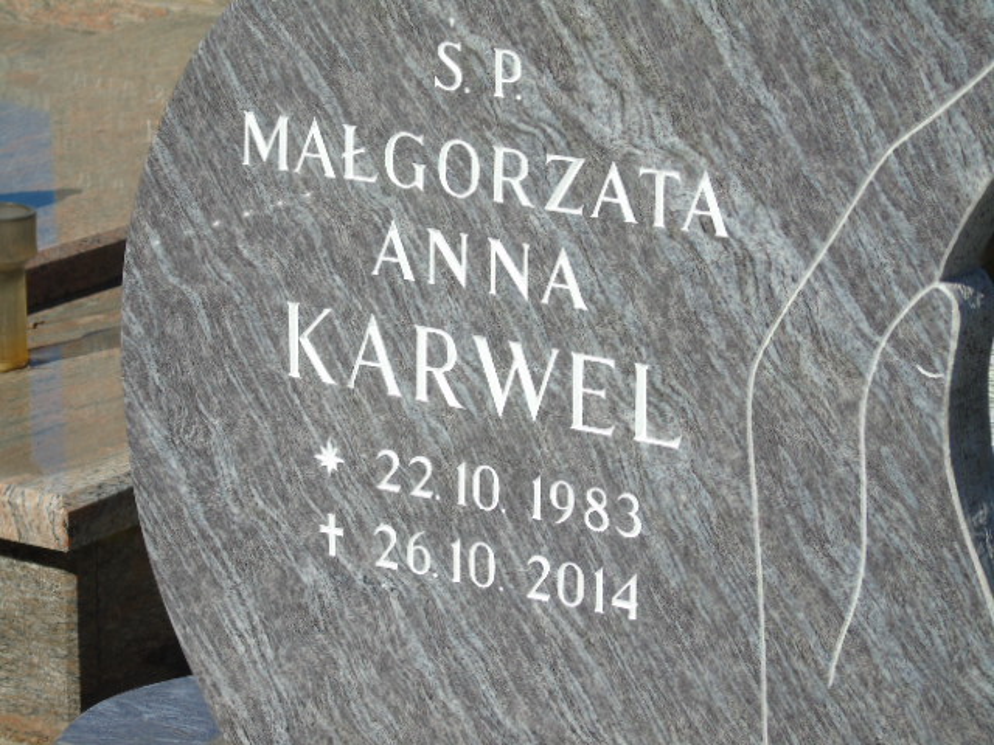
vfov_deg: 10.4
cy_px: 372
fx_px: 4078
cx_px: 497
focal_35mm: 142
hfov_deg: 13.9
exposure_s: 1/400
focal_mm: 25
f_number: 4.7
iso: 80
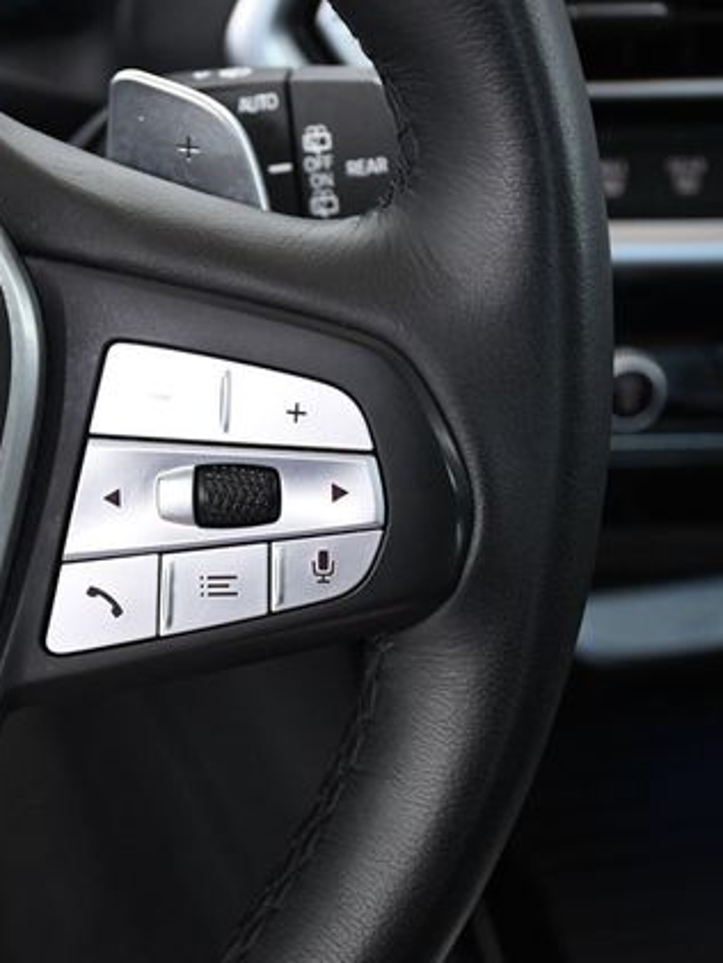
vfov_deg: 21.3
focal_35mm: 92
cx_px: 192
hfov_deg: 16.0
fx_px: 2561
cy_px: 480
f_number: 5
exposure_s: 1/125
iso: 2500
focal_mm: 42
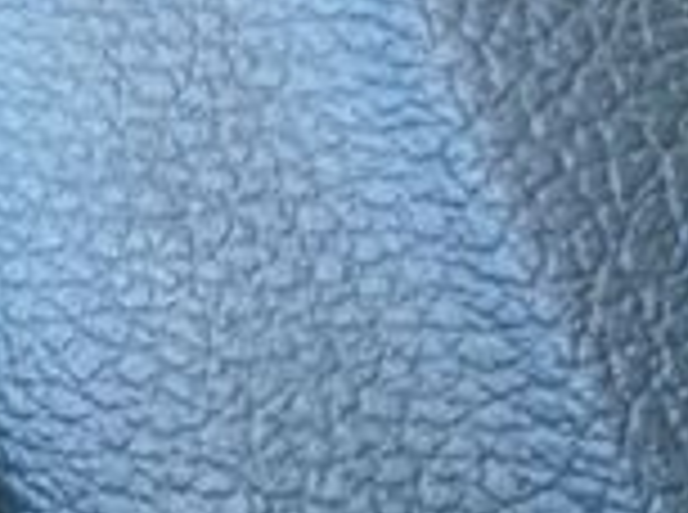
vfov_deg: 13.0
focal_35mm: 109
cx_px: -621
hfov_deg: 15.2
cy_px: -202
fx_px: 2161
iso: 200
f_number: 3.2
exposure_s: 1/30
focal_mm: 4.6
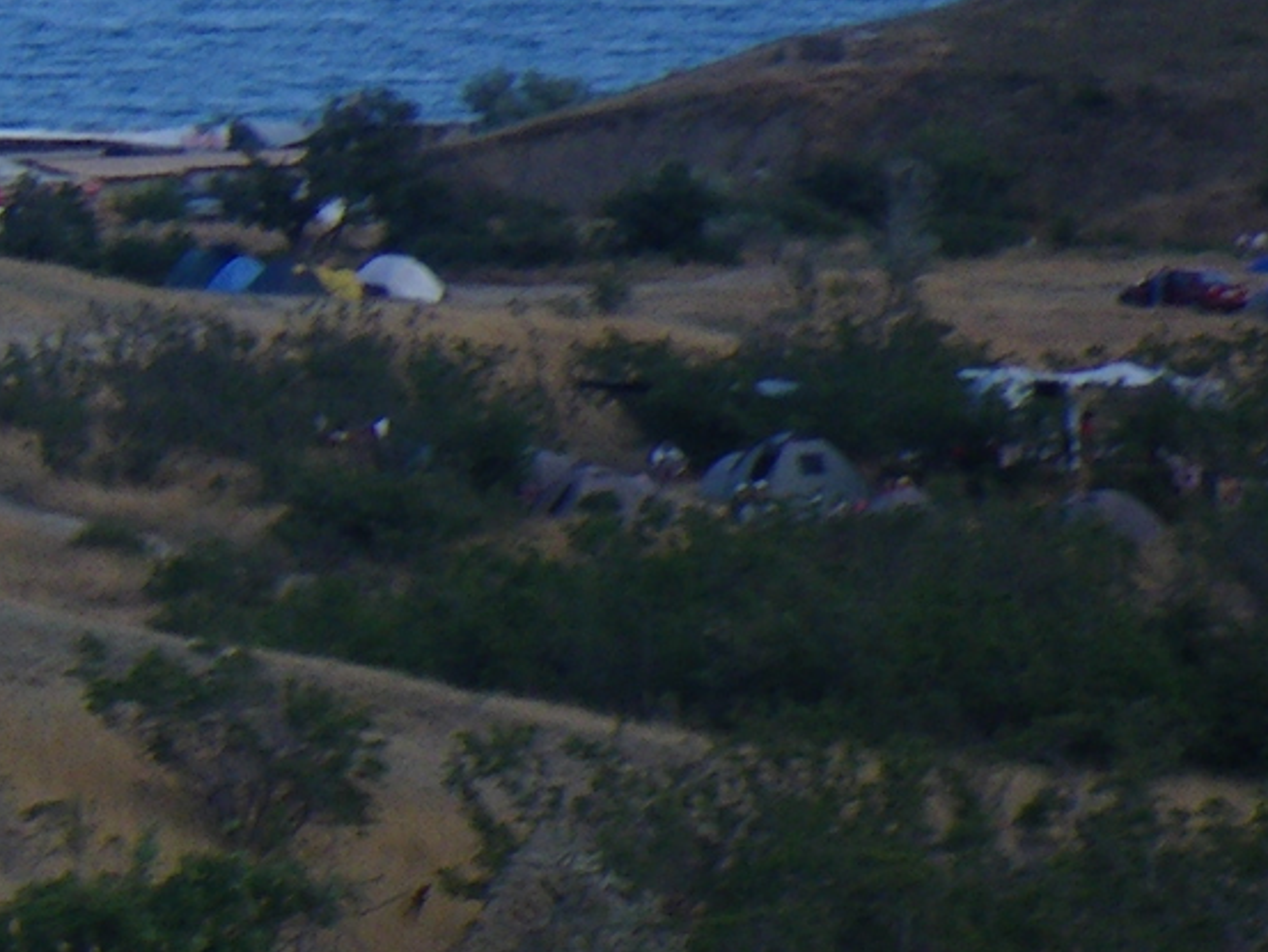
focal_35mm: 239
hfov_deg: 7.8
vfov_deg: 6.2
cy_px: -39
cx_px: -1656
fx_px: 8757
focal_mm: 9.1
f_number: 4.4
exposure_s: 1/160
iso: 50
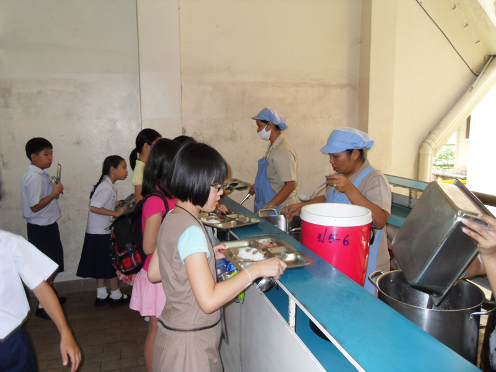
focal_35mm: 28
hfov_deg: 63.4
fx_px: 401
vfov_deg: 49.7
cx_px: 248
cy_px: 186
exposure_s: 1/45
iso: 200
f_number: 2.8
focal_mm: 6
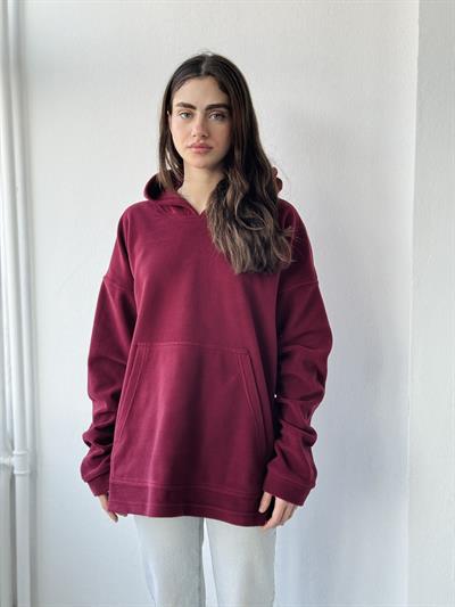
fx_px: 841
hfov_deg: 30.3
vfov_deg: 39.6
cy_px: 304
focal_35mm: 48
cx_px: 228
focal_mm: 6.76
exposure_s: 1/160
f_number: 1.78
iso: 64
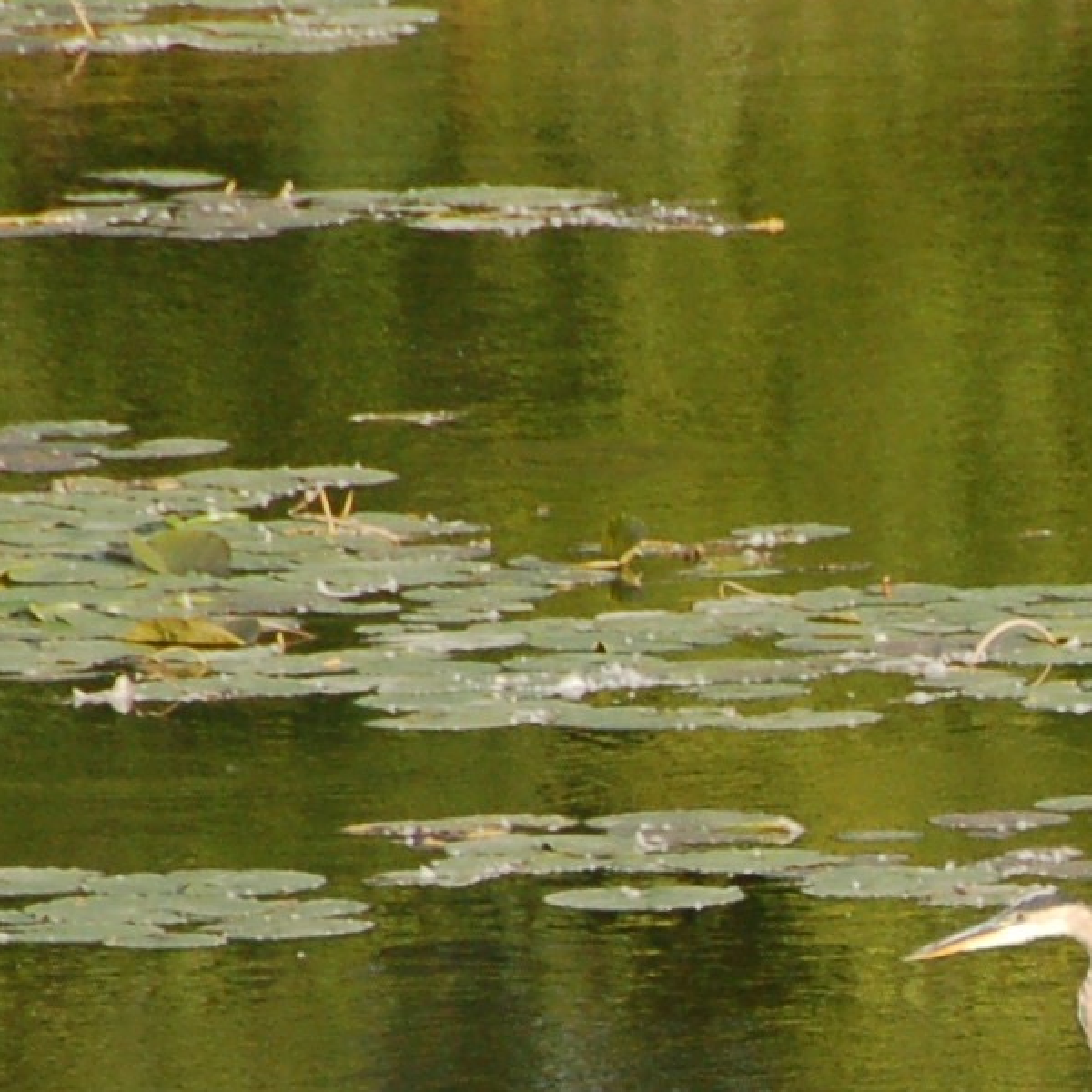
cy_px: 1108
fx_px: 45577
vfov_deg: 1.4
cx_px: 1329
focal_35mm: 1277
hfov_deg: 1.4
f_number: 5.6
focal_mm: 200
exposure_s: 1/500
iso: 500
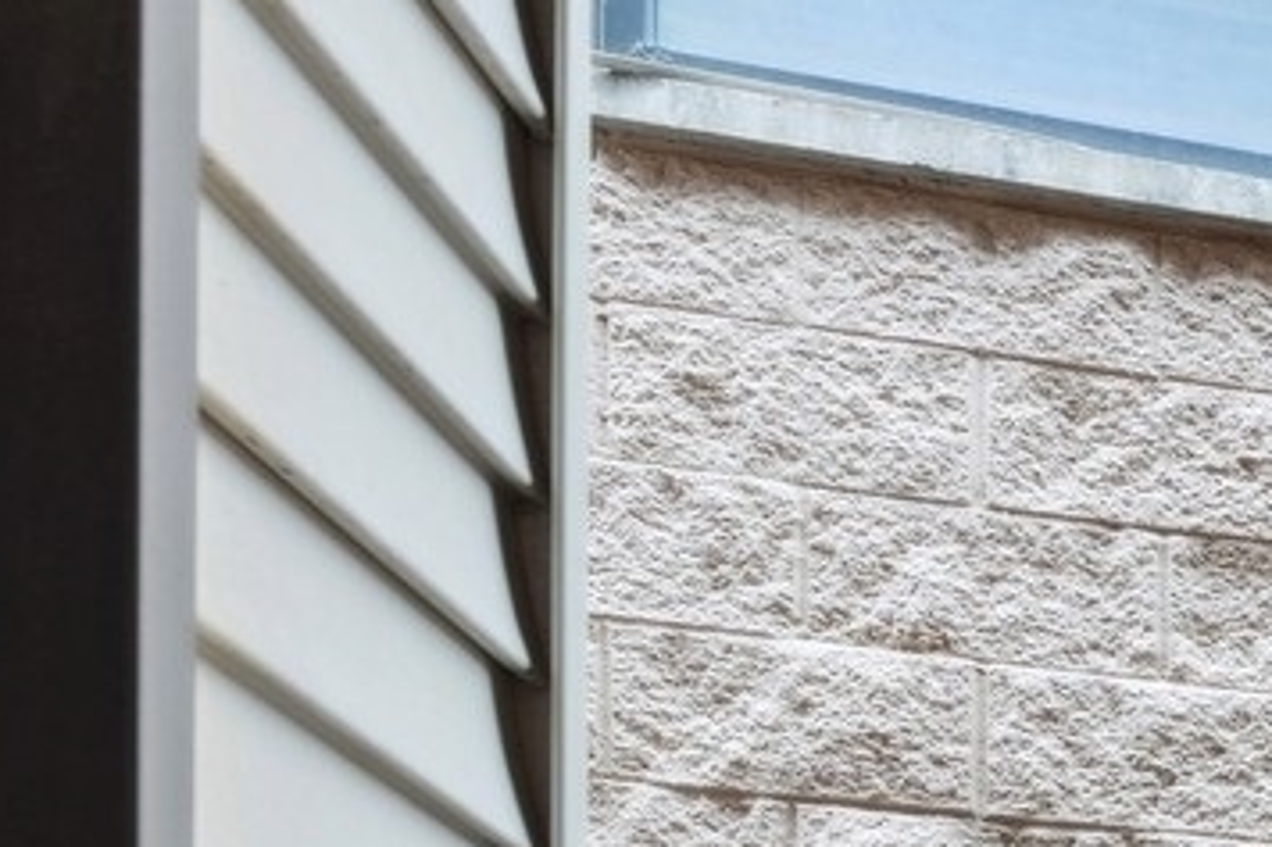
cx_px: 2780
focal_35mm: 72
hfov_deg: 16.9
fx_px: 2543
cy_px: 1705
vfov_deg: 15.2
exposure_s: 1/8
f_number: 8
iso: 320
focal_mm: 16
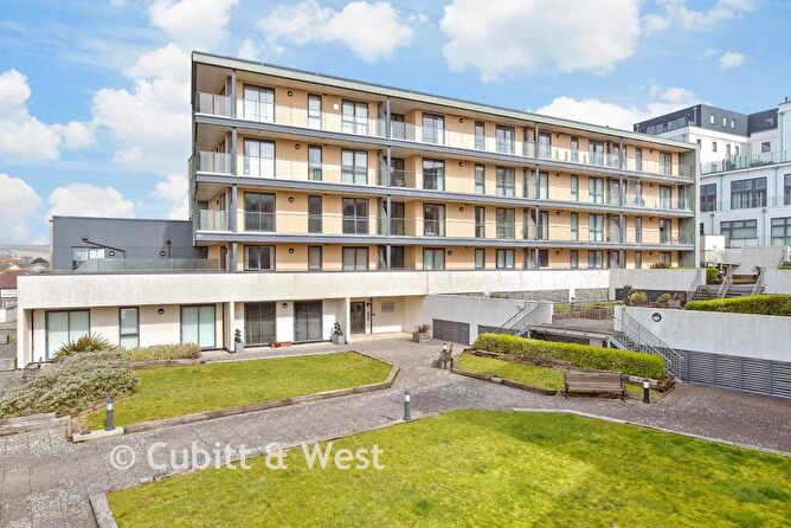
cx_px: 379
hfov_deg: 78.5
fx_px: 484
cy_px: 267
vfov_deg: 57.3
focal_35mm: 22
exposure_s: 1/400
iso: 200
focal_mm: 14
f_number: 8
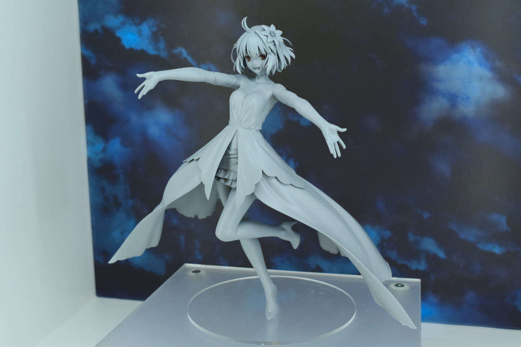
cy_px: 174
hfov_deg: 43.6
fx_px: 651
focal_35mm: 45
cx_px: 260
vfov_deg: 29.9
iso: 640
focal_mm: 30
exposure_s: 1/125
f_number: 8
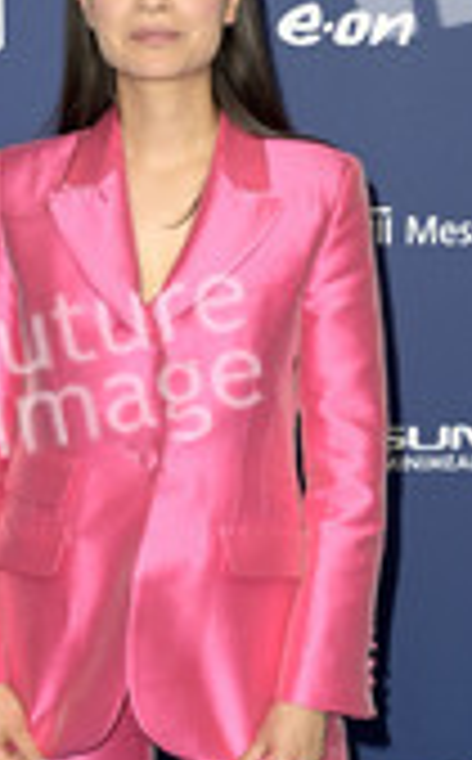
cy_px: 607
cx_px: 162
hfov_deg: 11.2
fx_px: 2398
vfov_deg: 17.9
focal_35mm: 116
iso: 800
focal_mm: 48
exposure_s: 1/250
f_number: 5.6
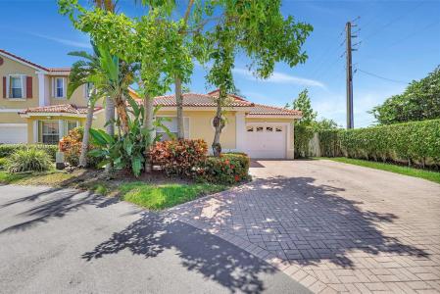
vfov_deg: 72.1
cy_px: 147
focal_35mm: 16
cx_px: 220
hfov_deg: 94.9
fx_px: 202
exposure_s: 1/640
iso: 640
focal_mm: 16.5
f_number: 13
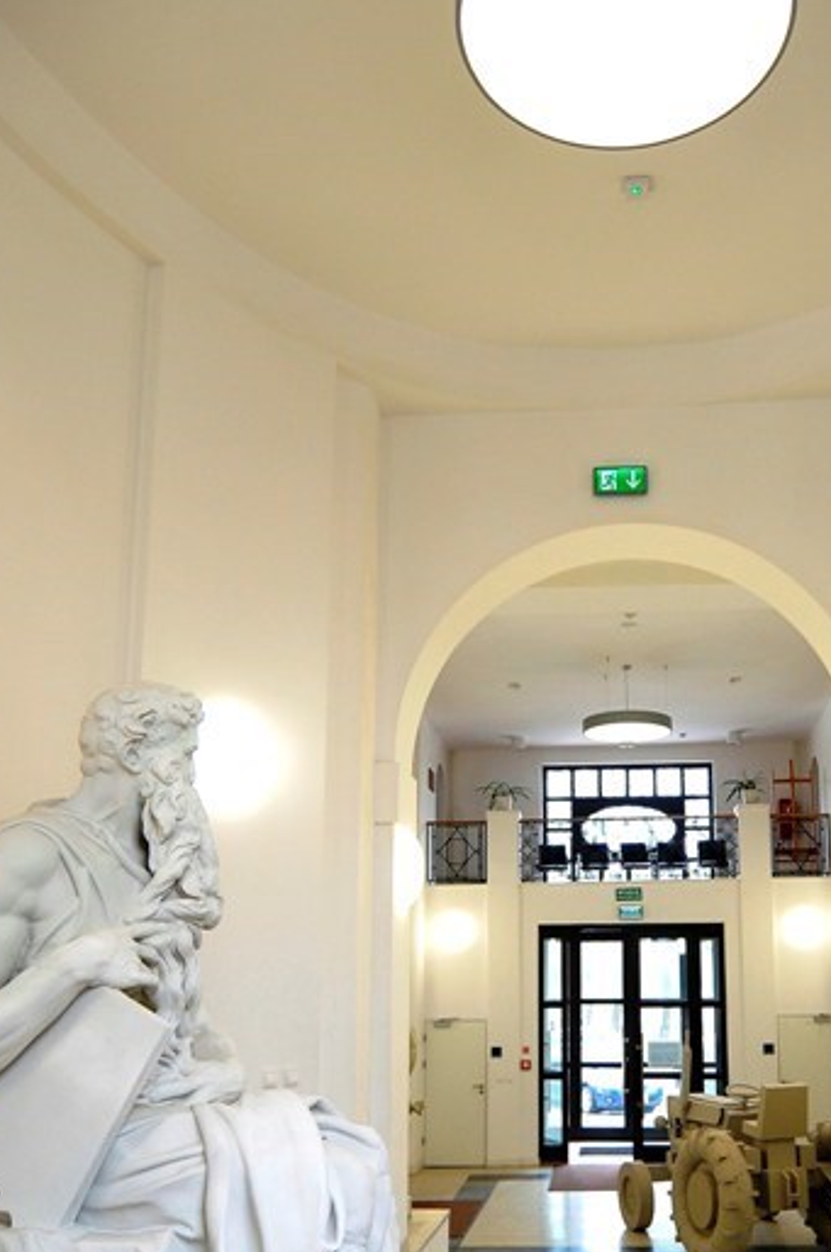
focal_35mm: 28
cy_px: 877
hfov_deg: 45.7
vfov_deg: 63.1
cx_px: 535
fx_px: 973
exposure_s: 1/50
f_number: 4
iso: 250
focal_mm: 12
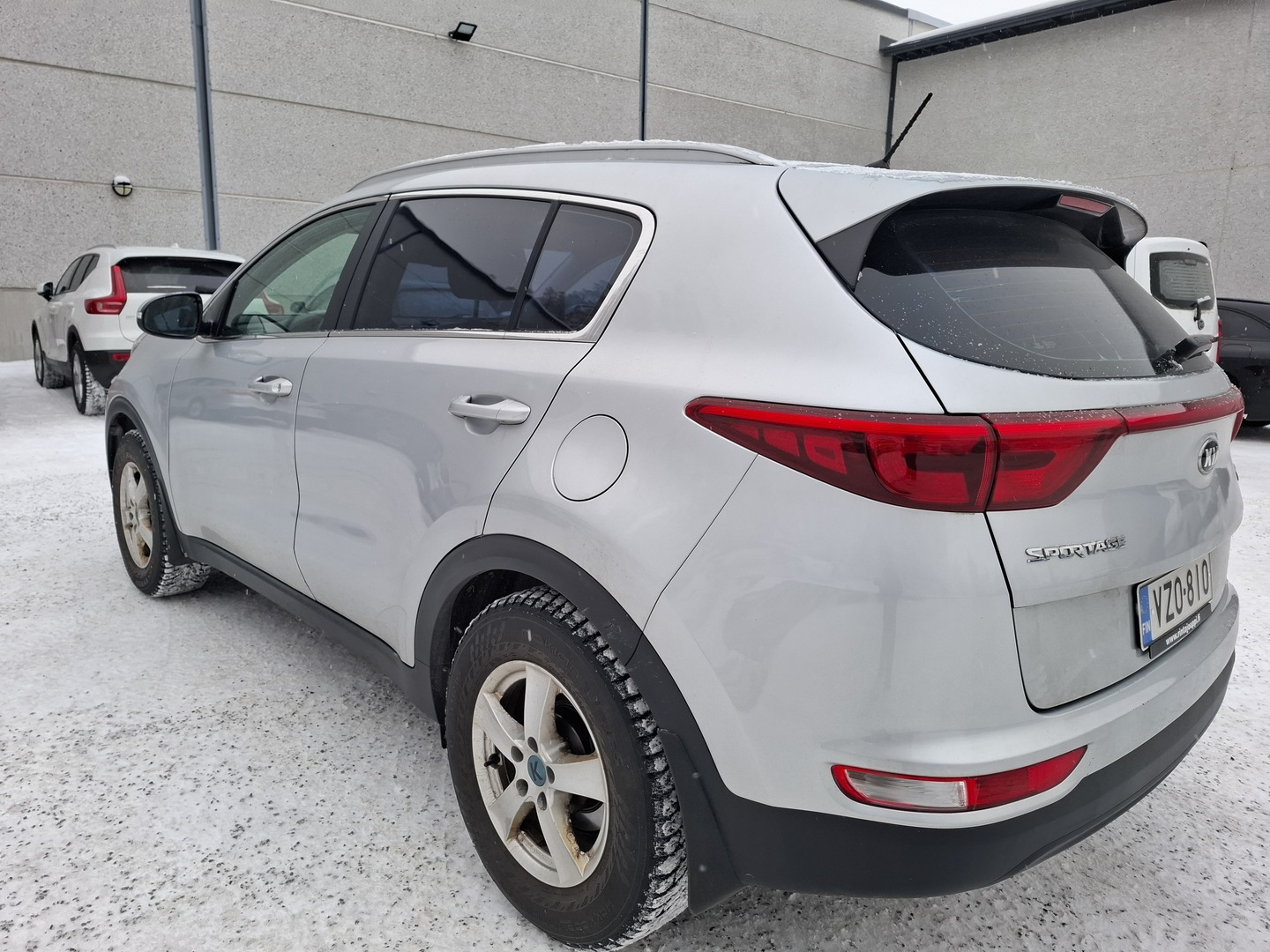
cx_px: 635
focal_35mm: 23
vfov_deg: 58.9
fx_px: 844
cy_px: 476
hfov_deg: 73.9
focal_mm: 5.54
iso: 50
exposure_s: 1/114
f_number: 1.8
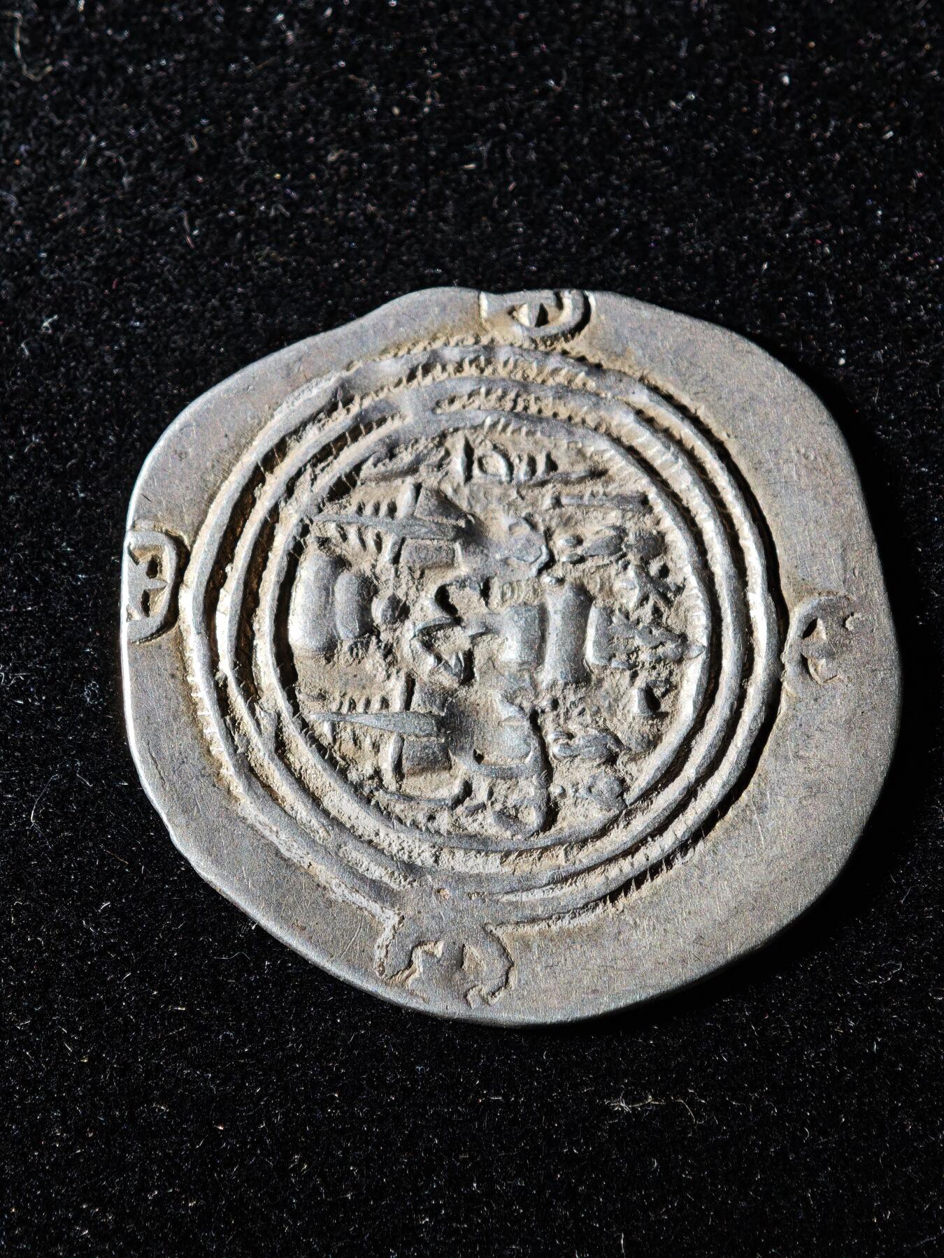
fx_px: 3236
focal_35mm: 89
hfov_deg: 16.6
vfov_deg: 22.0
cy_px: 629
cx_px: 472
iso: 160
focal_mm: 9
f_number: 2
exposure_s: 1/100
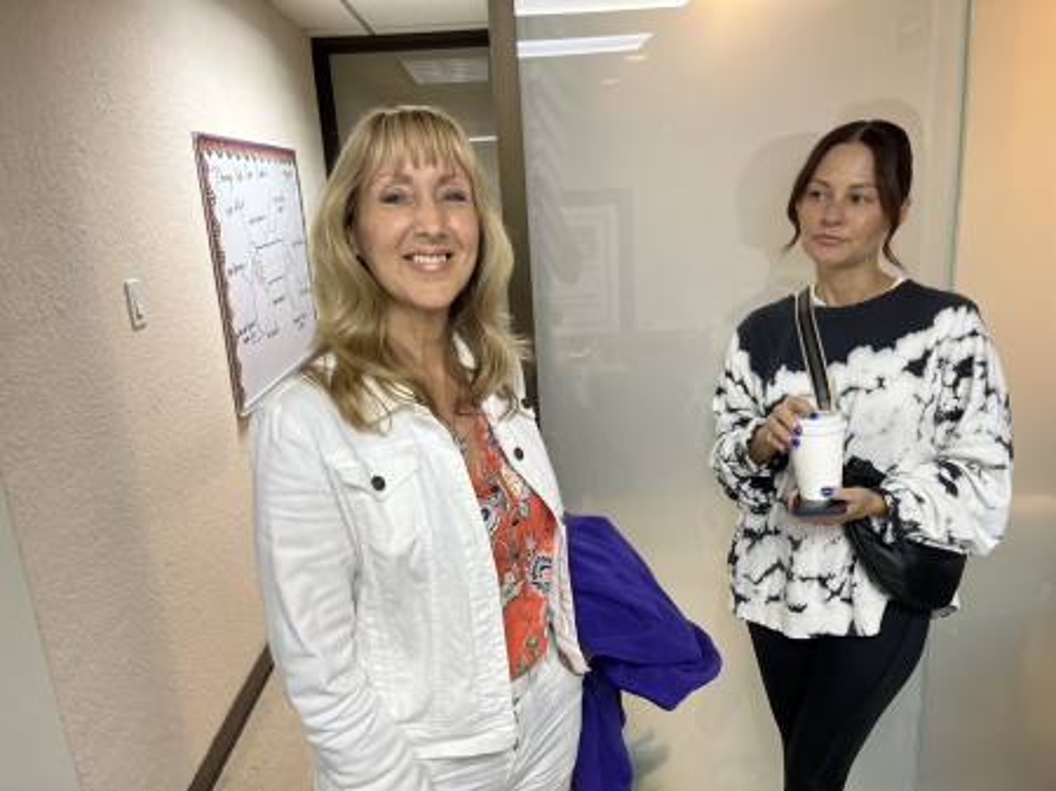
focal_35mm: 26
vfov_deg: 53.0
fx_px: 793
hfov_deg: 67.3
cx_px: 528
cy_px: 396
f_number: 1.6
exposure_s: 1/60
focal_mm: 5.1
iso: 80
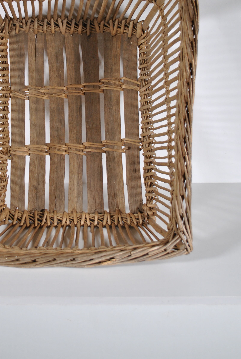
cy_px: 111
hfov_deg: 25.4
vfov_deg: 37.0
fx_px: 531
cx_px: 68
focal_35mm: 53
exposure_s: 1/80
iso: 200
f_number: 4
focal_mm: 22
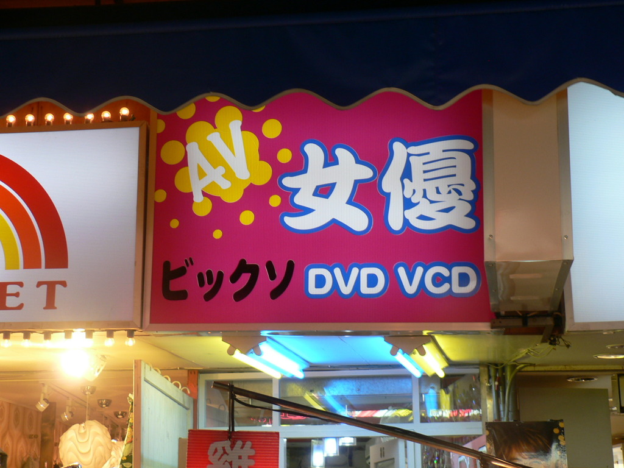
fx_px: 1172
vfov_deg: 22.6
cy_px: 234
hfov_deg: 29.8
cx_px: 312
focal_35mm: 65
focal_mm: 10.9
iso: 80
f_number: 3.2
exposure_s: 1/30
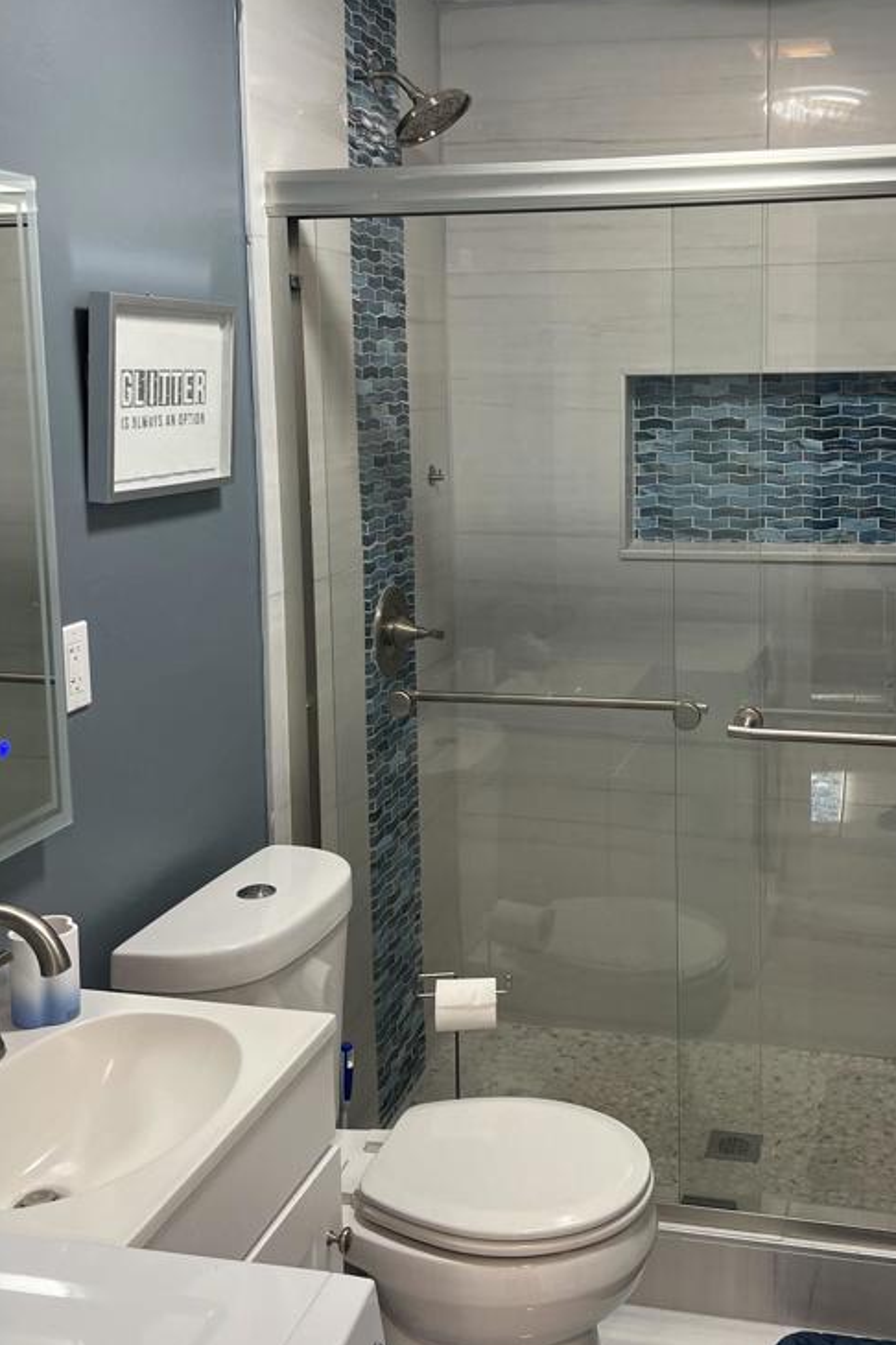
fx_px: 1419
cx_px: 601
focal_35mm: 38
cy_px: 542
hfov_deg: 34.7
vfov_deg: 50.4
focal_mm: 5.7
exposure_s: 1/60
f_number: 1.5
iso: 80
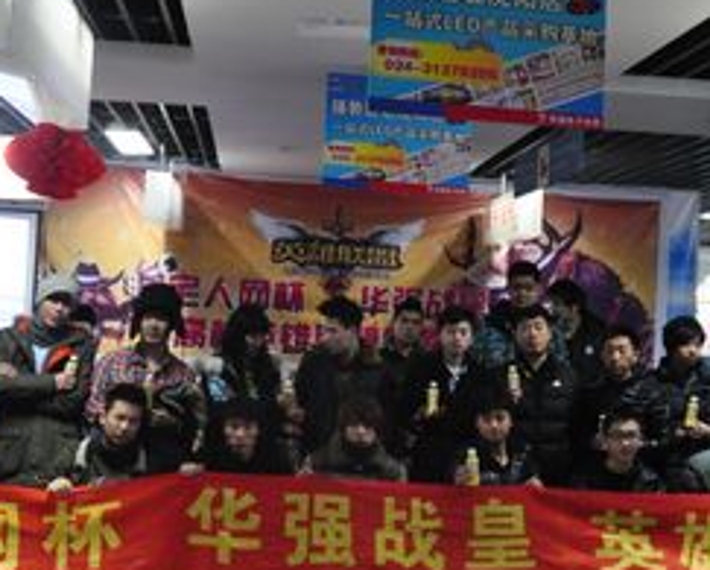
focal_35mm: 52
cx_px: 415
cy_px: 257
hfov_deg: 35.9
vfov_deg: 29.2
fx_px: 1094
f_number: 3.5
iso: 1600
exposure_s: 1/50
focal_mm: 18
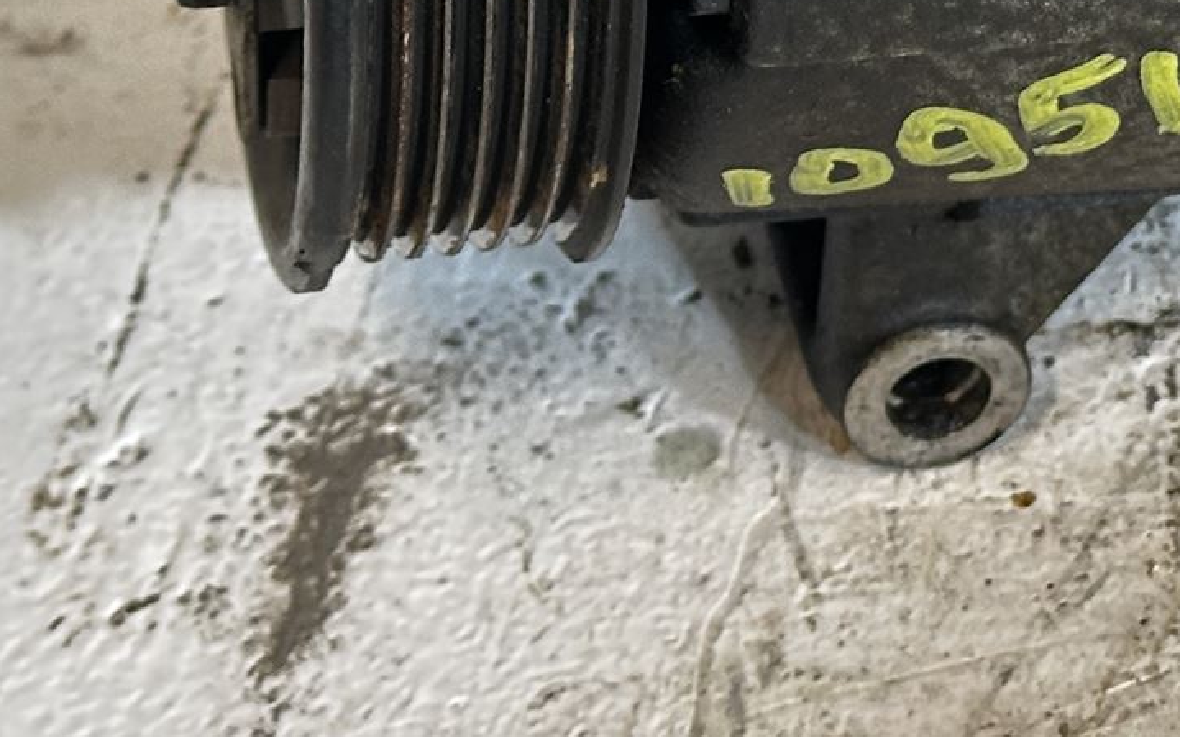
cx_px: 1297
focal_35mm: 145
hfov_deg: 14.1
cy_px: -364
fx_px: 4662
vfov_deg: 8.8
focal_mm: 6.86
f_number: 1.78
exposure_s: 1/50
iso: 250
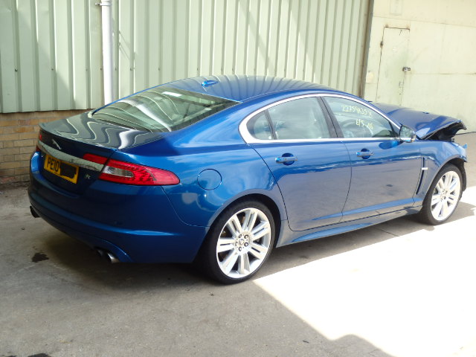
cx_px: 238
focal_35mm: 43
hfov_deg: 43.9
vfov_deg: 33.6
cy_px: 178
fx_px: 591
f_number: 4.8
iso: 125
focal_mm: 7.7
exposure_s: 1/160
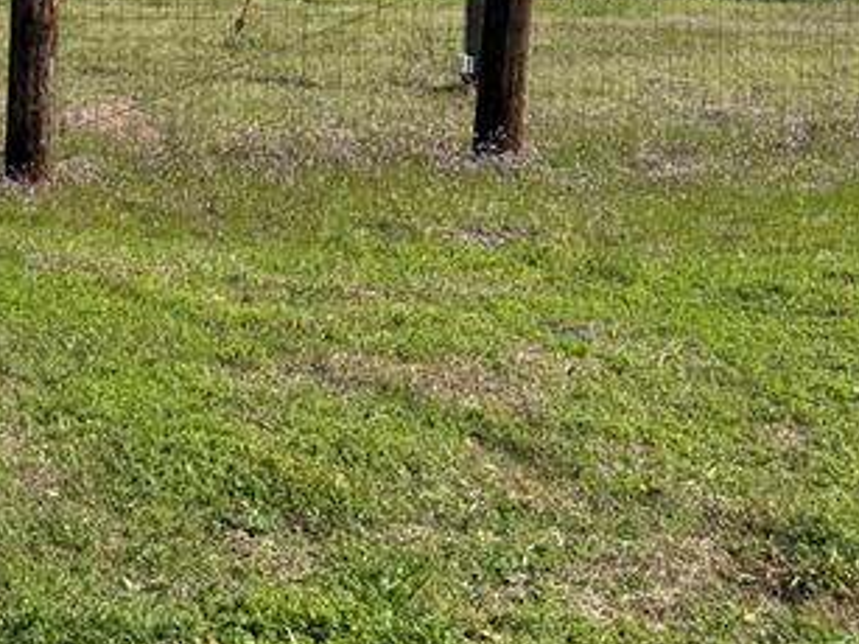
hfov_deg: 22.1
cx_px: -232
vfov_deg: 18.0
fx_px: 1984
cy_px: 6
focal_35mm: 80
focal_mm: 6.76
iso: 80
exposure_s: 1/4608
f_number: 1.78
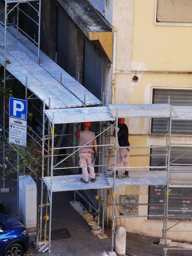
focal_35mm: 265
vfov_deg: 7.5
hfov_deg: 5.6
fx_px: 1960
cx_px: 96
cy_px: 128
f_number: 3.4
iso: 50
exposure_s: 1/129
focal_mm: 14.46
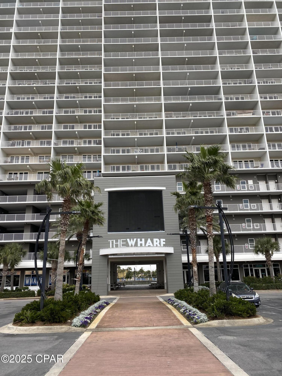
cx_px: 141
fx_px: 282
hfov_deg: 53.1
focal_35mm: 26
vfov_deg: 67.3
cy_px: 188
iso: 32
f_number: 1.8
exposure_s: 1/333
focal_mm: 4.25
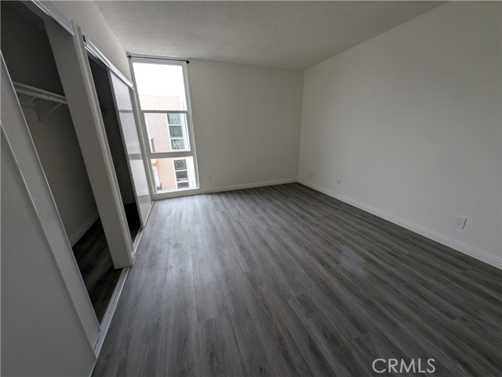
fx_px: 174
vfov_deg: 94.6
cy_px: 188
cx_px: 251
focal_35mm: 12
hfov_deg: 110.5
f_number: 1.95
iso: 60
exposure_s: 1/154
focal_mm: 2.23
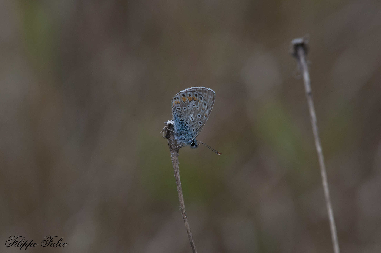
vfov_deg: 2.2
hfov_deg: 3.3
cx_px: 190
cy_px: 126
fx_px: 6659
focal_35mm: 630
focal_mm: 420
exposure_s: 1/320
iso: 800
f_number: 13
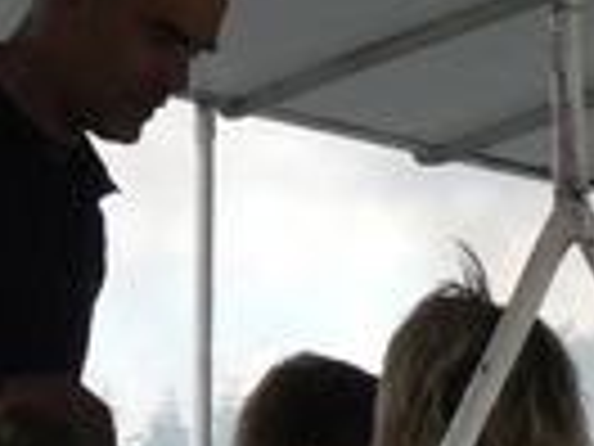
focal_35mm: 337
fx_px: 5783
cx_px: 50
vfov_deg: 4.4
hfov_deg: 5.9
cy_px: 185
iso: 200
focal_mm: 12.4
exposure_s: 1/250
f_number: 4
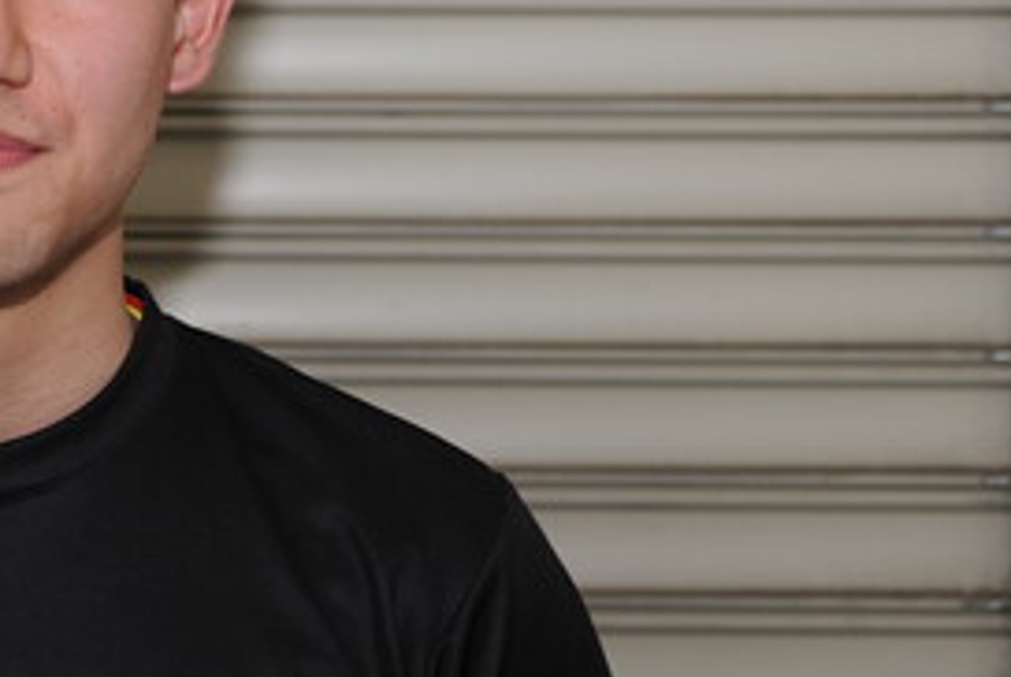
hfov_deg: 13.7
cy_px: 201
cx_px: 85
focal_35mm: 148
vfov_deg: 9.3
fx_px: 4161
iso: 200
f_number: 4.8
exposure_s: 1/60
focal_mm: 56
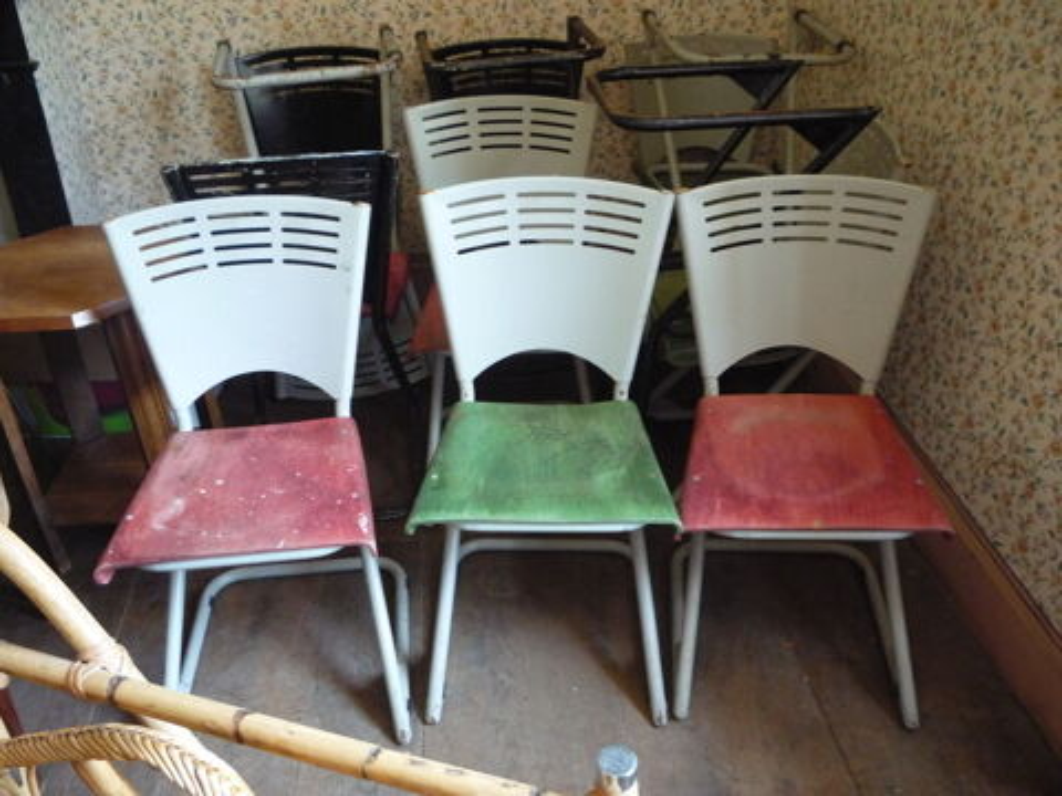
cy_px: 398
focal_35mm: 30
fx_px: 920
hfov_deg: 60.0
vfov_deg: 46.8
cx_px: 531
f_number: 3.3
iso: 400
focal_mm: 5.2
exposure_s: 1/10
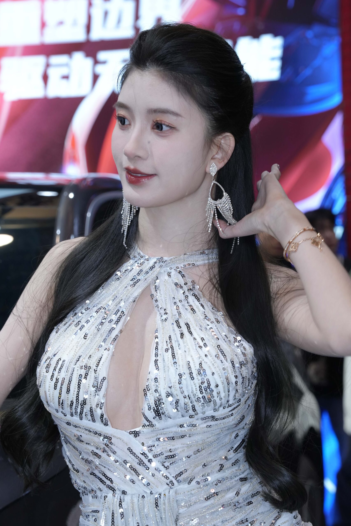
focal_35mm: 105
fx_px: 1535
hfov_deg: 13.0
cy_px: 263
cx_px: 176
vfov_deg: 19.5
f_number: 8
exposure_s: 1/125
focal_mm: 105
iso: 1250
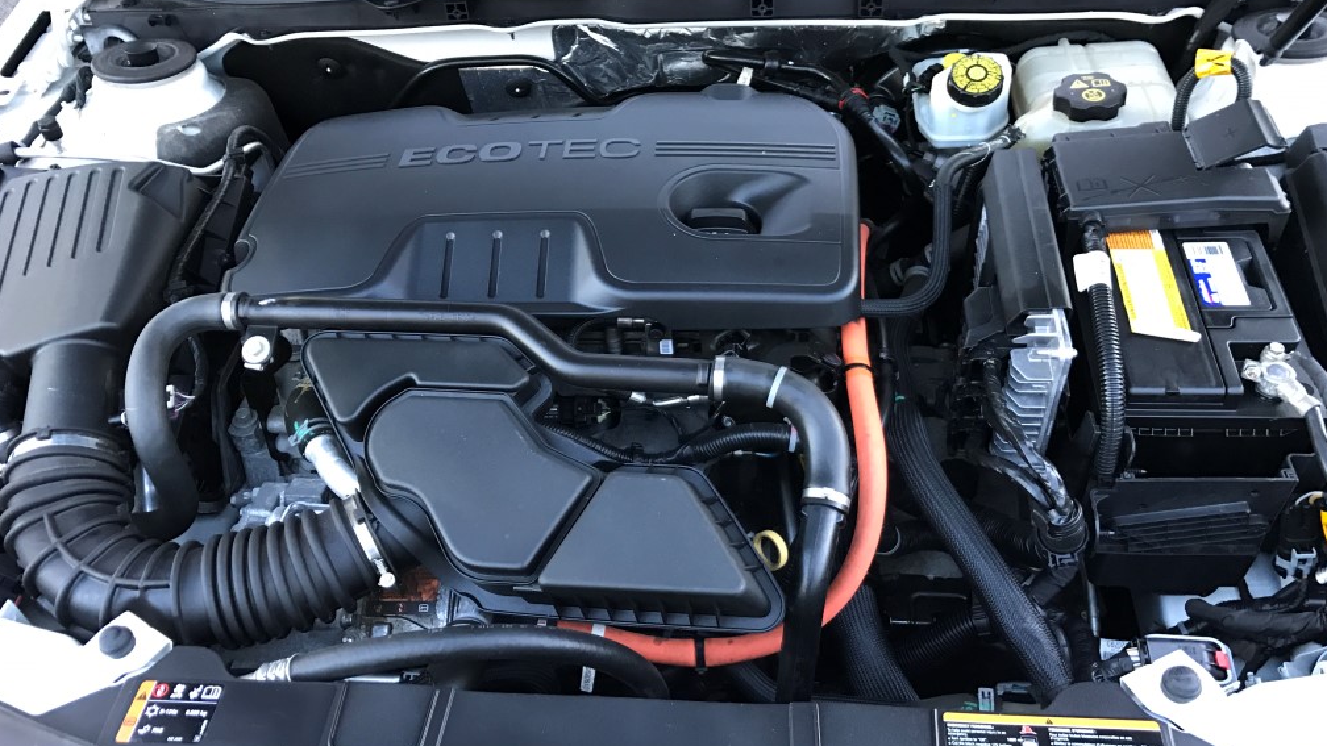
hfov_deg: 62.6
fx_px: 1091
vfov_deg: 37.8
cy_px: 385
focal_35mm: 31
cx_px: 667
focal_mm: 3.99
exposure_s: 1/17
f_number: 1.8
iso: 64
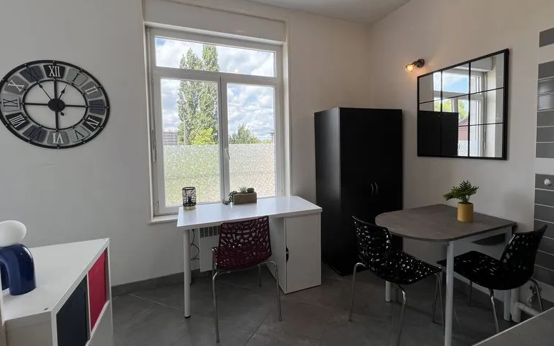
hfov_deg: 97.6
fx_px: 242
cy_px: 157
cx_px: 301
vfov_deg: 71.1
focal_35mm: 16
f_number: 1.8
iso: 32
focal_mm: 1.57
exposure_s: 1/249
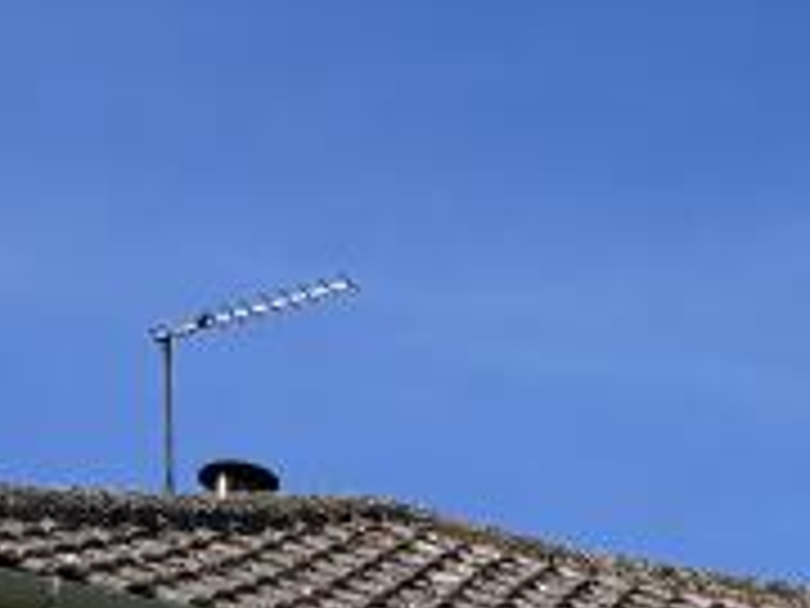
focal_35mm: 148
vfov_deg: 8.8
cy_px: 1576
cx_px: 1188
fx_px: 3463
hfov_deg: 12.7
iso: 50
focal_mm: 5.96
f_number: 1.6
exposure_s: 1/2342
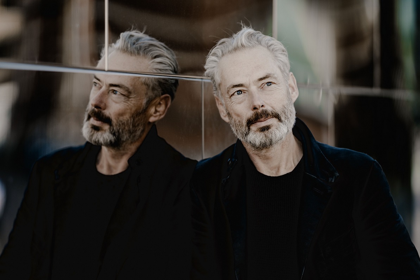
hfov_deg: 15.2
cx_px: 210
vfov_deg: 10.2
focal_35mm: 135
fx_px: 1575
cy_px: 140
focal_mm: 135
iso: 250
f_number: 2
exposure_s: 1/800
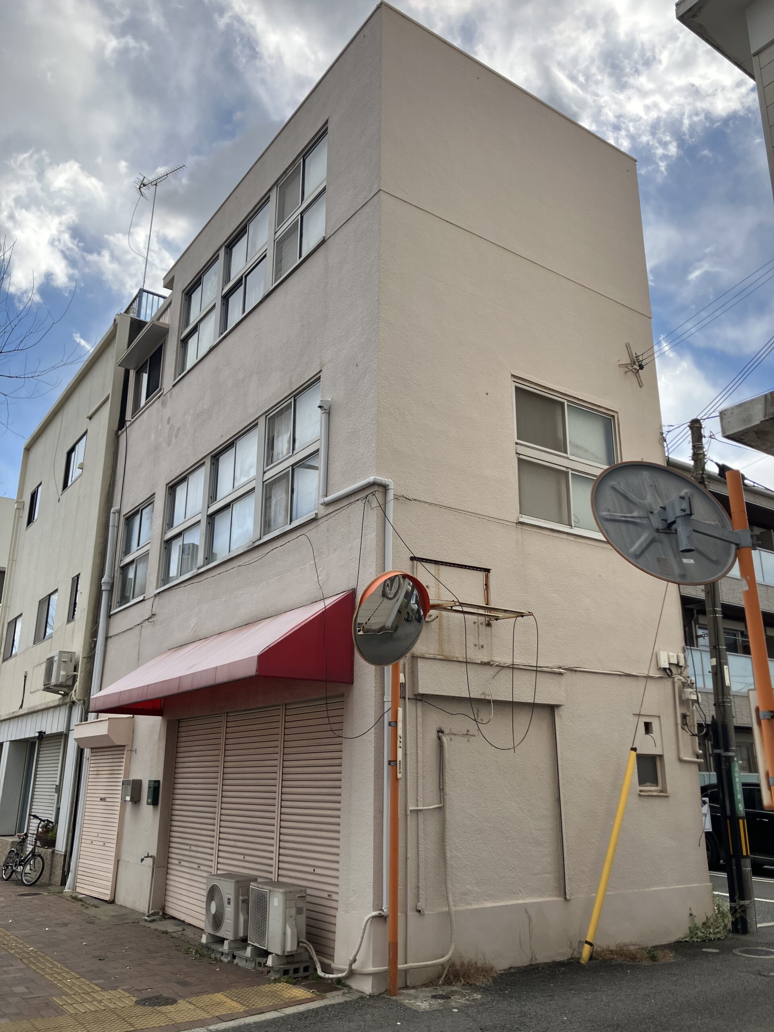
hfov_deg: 49.7
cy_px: 516
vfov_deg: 63.4
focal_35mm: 28
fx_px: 835
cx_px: 387
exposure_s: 1/1473
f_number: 1.8
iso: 32
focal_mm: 3.99
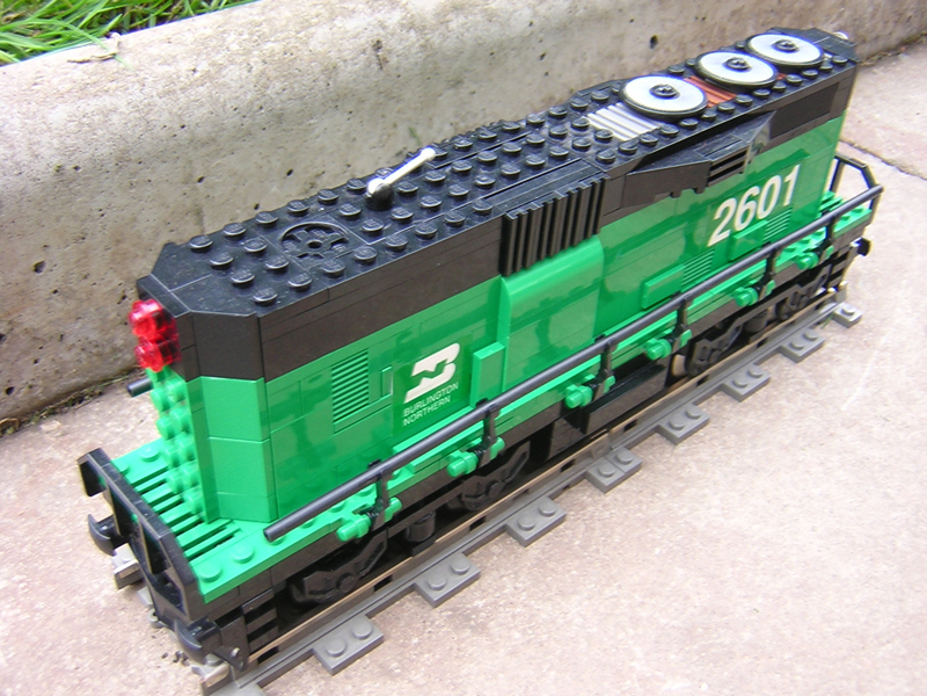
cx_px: 464
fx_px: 964
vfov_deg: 39.7
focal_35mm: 36
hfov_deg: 51.4
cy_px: 348
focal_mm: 4.7
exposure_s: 1/6.5
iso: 100
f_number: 2.6
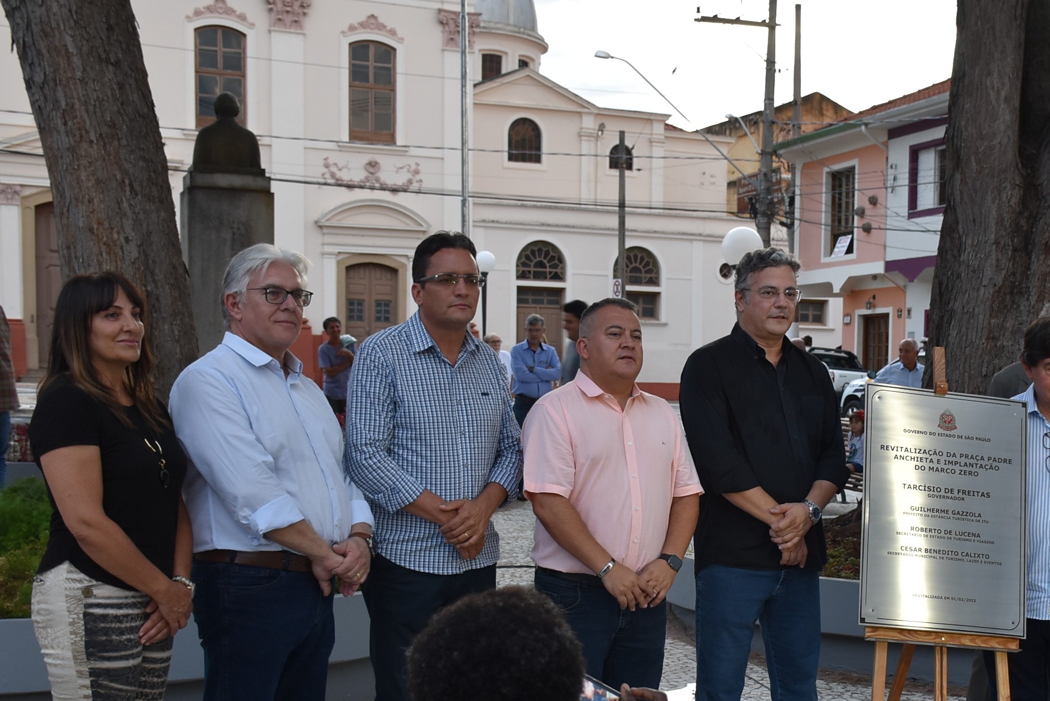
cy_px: 516
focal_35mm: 56
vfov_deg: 24.1
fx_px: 1629
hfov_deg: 35.2
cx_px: 744
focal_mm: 23
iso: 400
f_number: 4
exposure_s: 1/60
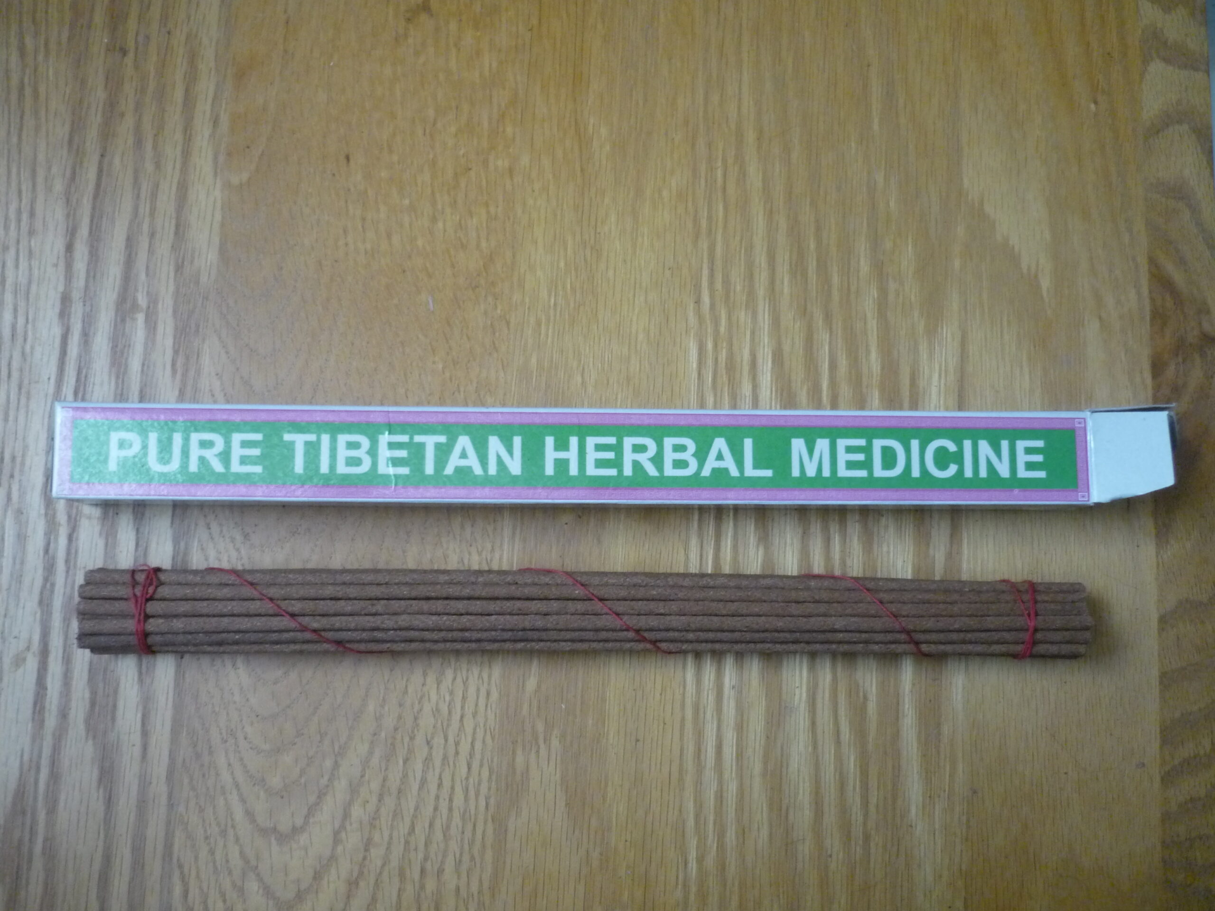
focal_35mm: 33
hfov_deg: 55.4
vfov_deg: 42.9
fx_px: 1158
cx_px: 608
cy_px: 456
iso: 400
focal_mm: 5.5
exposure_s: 1/25
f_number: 2.8
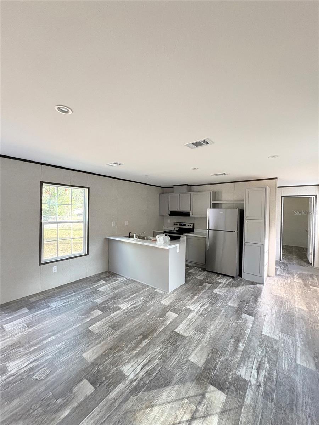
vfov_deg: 102.1
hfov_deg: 85.7
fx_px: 172
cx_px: 160
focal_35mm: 14
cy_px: 212
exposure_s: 1/80
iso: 250
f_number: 2.2
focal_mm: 2.22
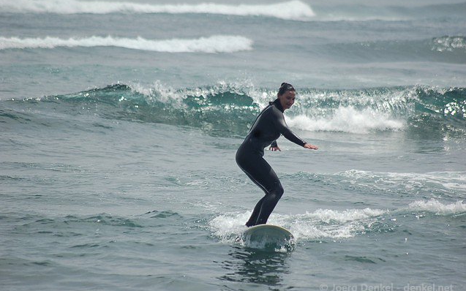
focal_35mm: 399
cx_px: 233
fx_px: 5067
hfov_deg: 5.3
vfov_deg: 3.3
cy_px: 147
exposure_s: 1/2000
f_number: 5.6
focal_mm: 260
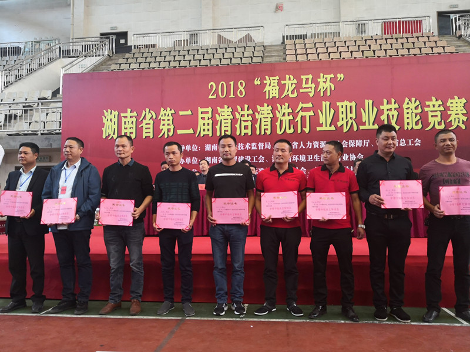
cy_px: 176
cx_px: 235
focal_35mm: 27
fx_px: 367
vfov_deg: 51.4
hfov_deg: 65.3
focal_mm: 3.95
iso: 400
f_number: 1.6
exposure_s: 1/25
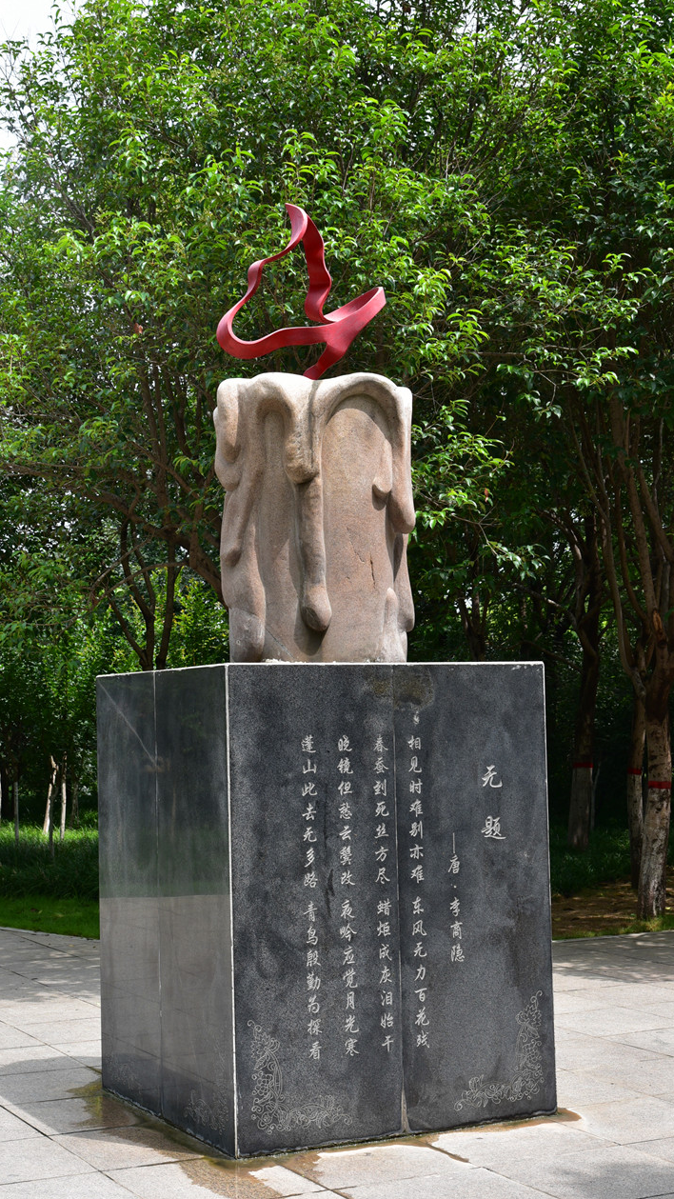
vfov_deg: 39.2
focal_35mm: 53
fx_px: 1684
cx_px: 281
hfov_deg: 22.6
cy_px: 595
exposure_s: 1/200
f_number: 10
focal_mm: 50
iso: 400
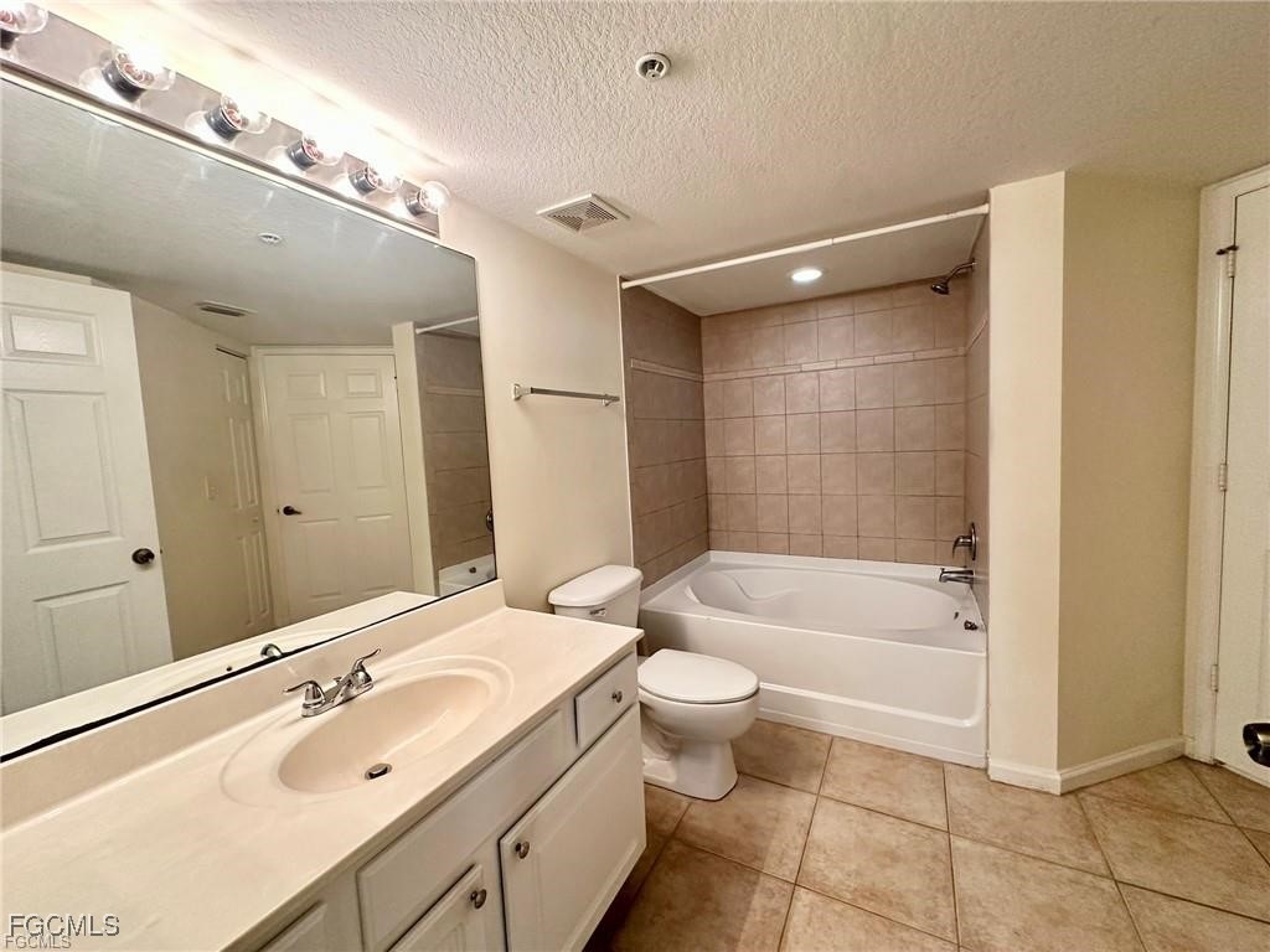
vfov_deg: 85.7
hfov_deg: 102.1
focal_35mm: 14
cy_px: 476
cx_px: 635
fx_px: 514
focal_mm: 2.22
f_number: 2.2
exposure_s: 1/120
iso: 320
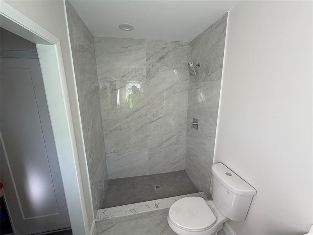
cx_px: 156
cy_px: 118
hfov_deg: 102.1
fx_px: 127
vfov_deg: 85.7
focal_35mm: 14
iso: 125
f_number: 2.2
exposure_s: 1/121
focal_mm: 2.22
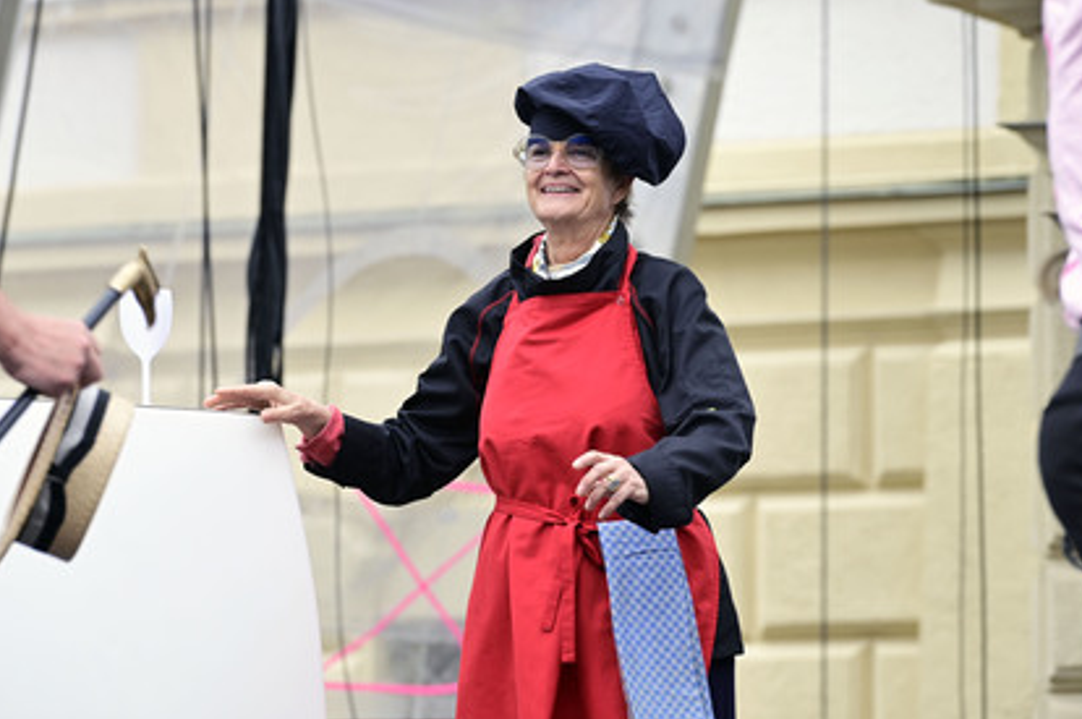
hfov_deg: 9.5
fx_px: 6544
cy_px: 384
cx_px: 540
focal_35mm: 218
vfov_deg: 6.3
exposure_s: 1/200
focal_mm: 200
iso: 640
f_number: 6.3
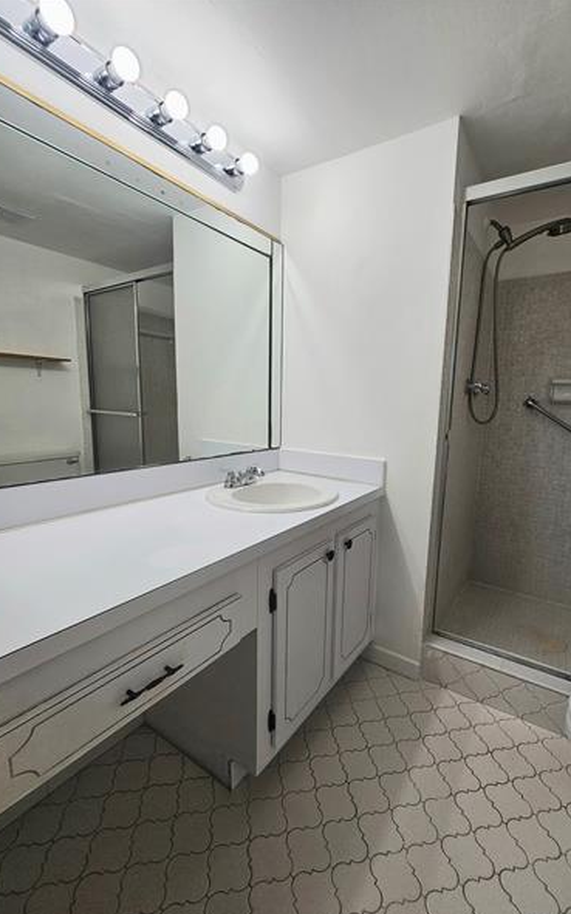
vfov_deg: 105.3
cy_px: 461
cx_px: 328
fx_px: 349
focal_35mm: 14
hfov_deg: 78.1
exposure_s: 1/189
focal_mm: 2.2
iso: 50
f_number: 2.2
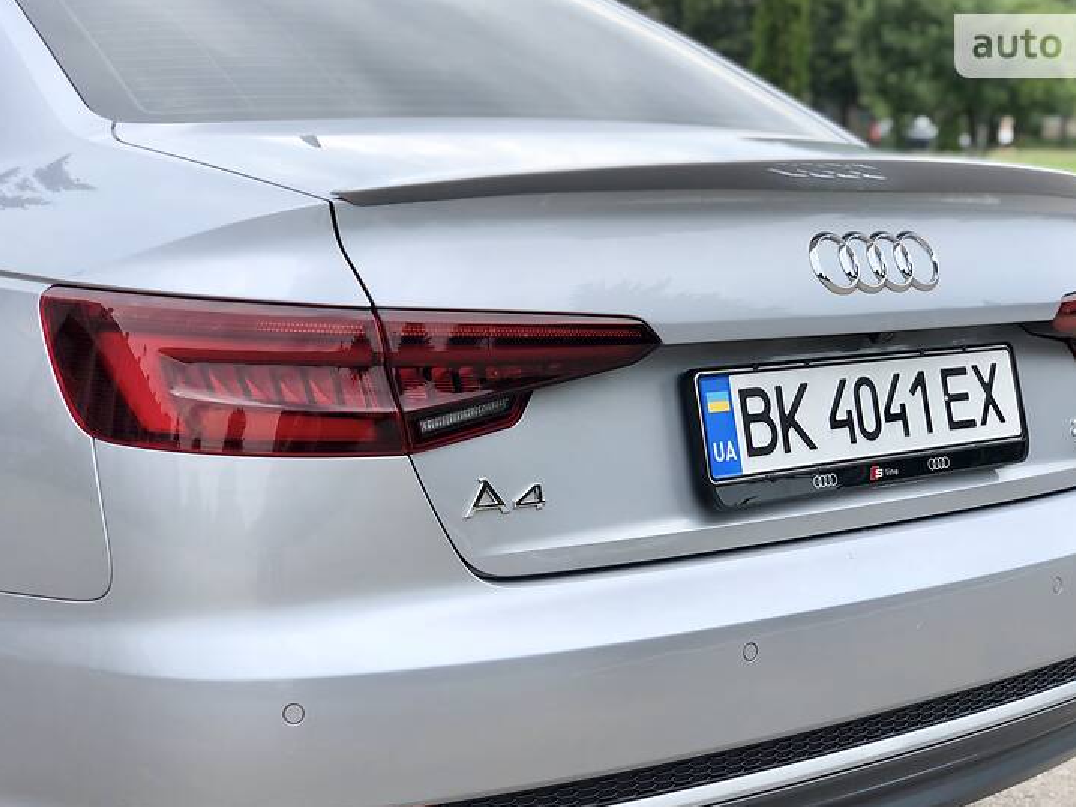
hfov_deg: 33.2
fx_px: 1803
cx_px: 593
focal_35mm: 58
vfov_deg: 25.2
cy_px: 446
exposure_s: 1/306
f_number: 2.4
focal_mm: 6
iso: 16
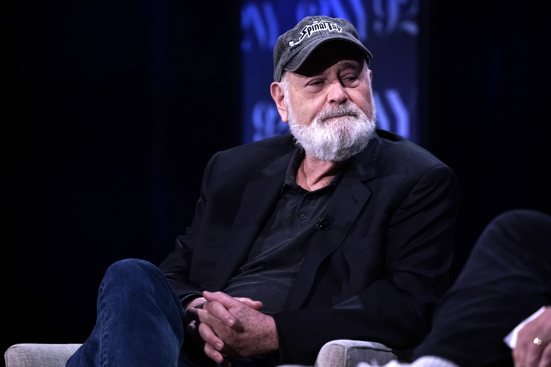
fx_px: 4499
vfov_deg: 4.7
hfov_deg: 7.0
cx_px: 276
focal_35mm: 294
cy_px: 184
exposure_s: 1/160
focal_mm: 294
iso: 3200
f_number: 5.6
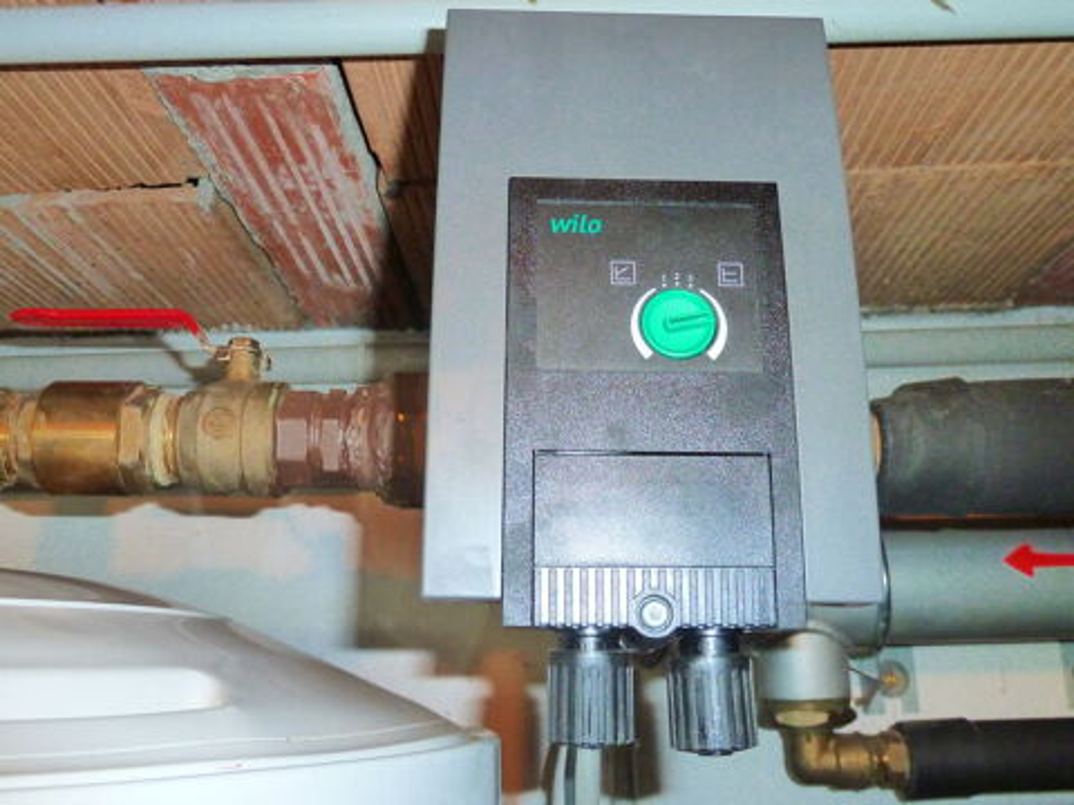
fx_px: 993
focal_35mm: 32
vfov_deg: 44.2
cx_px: 537
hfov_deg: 56.8
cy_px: 402
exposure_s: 1/15
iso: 800
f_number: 3.5
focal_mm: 5.3
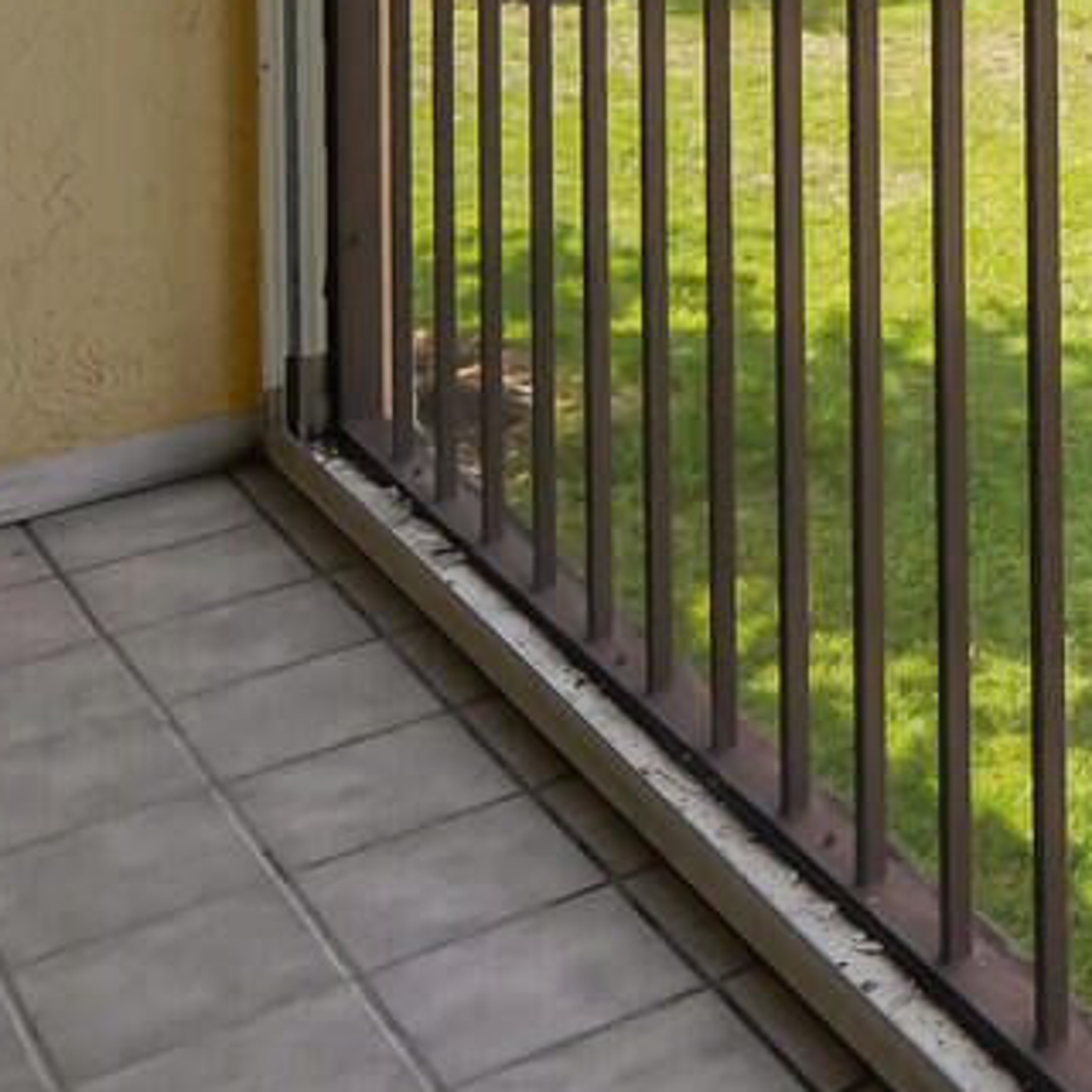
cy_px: -626
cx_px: 1921
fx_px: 2427
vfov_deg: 20.8
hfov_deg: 19.5
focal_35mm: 68
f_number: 8
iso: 1250
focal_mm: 16
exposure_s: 1/800
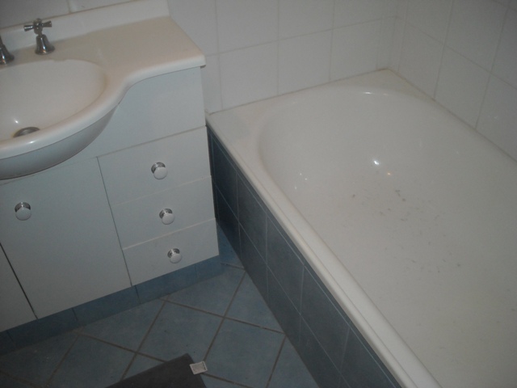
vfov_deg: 40.7
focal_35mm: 35
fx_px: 523
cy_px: 194
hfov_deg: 52.6
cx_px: 258
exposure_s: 1/60
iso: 200
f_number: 2.8
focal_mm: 5.7
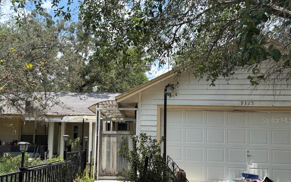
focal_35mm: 34
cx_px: 115
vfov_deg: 36.9
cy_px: 120
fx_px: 270
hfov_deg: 56.2
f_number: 1.6
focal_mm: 5.96
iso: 50
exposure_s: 1/1437
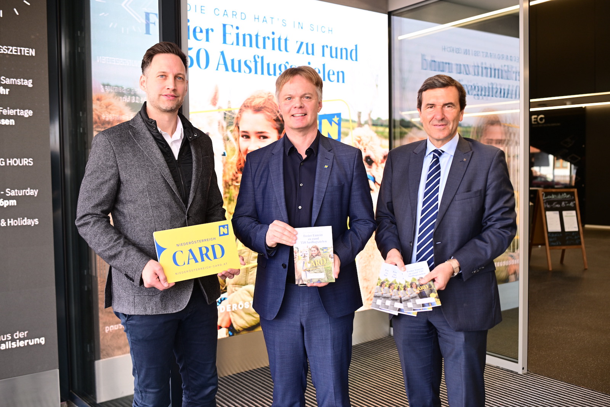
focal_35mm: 35
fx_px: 593
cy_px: 204
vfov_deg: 37.9
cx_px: 305
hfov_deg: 54.4
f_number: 2.5
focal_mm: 35
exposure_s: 1/200
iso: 200
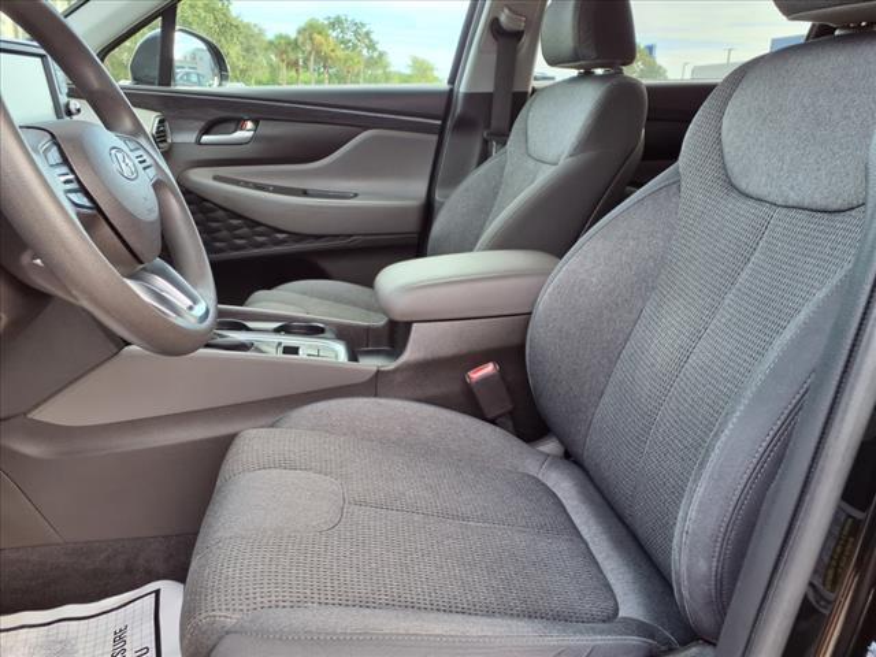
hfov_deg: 65.3
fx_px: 683
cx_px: 438
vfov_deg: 51.4
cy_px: 328
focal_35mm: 27
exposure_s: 1/120
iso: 50
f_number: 1.9
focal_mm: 3.58
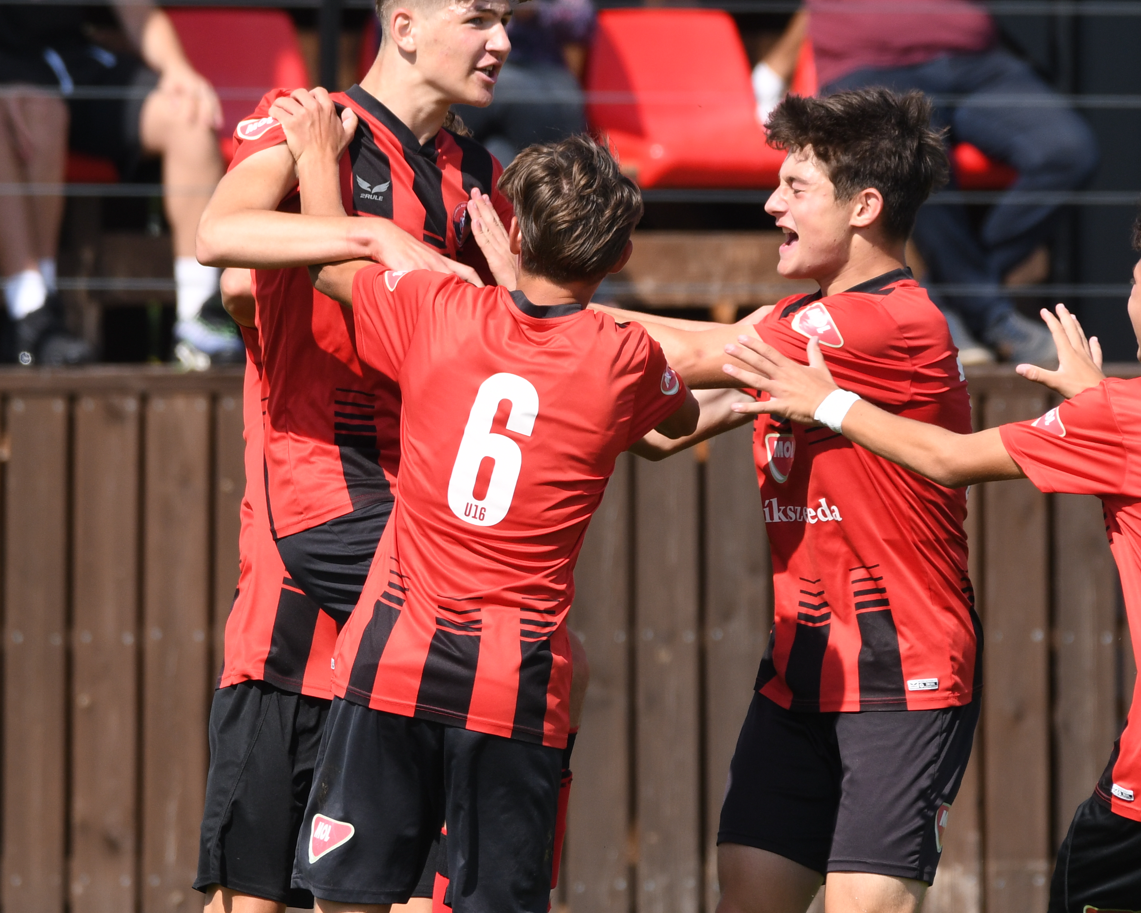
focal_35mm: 1086
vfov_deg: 1.4
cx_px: 484
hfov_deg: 1.8
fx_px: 36676
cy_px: 419
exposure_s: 1/1000
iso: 400
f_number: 7.1
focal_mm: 400
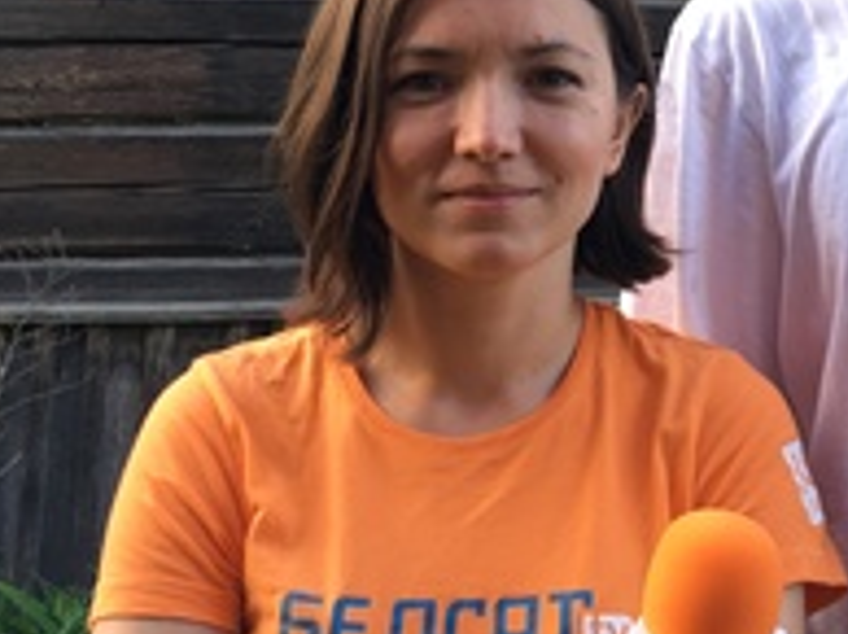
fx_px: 1933
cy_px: 39
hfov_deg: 24.3
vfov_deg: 18.3
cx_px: 708
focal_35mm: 79
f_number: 2.2
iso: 32
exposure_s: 1/50
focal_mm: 4.15
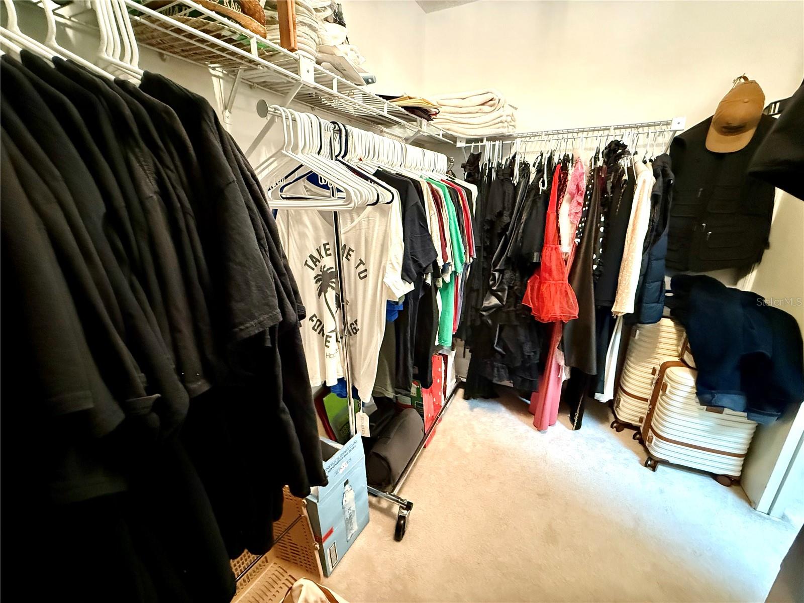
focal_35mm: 14
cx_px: 402
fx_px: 325
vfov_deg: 85.7
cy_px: 302
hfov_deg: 102.1
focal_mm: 2.22
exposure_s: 1/40
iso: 1250
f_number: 2.2
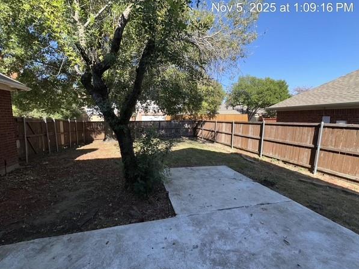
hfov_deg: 98.1
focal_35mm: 15
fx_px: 156
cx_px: 173
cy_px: 133
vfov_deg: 81.8
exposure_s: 1/1416
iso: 32
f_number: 2.2
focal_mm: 2.22
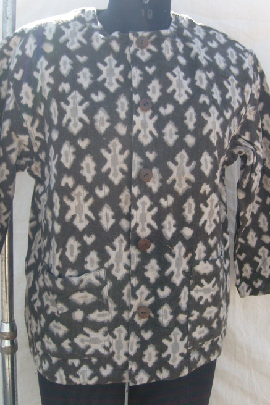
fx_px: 416
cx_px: 130
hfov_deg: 35.9
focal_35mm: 37
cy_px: 200
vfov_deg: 51.9
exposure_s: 1/90
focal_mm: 5.8
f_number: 7.1
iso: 80
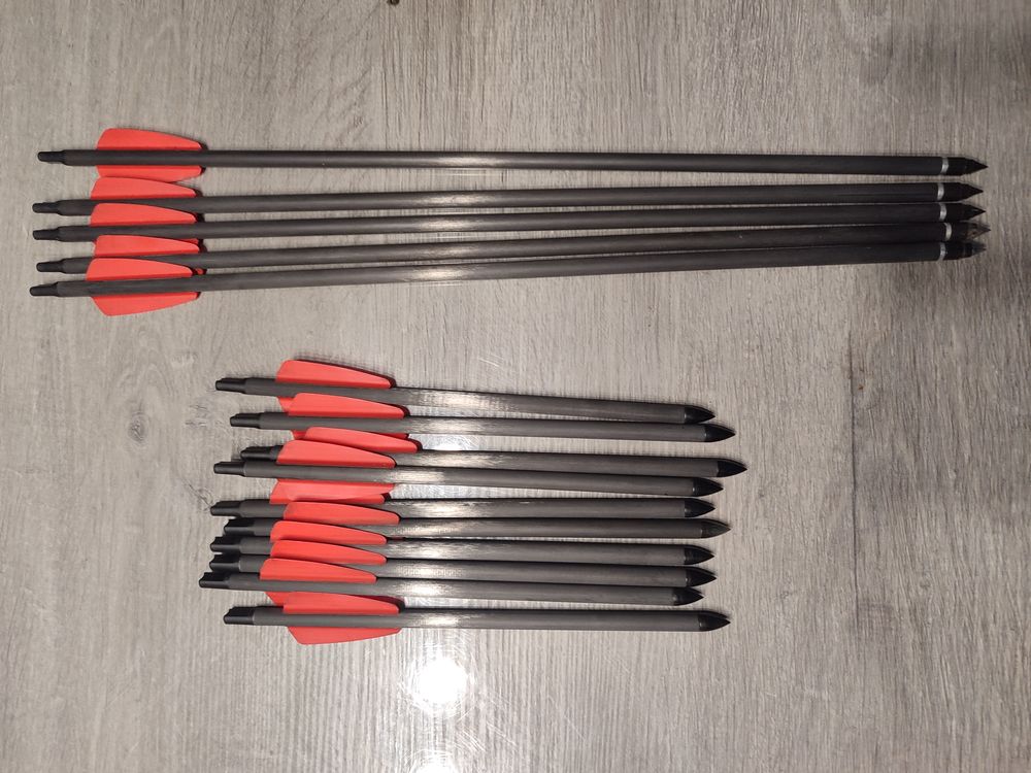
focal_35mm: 25
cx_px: 516
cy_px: 386
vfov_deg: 54.9
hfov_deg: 69.4
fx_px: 745
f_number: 1.89
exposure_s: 1/50
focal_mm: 5.95
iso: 440
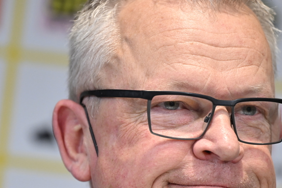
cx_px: 167
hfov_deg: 4.4
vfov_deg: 2.9
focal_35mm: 467
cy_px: 153
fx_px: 3658
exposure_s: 1/250
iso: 1000
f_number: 2.8
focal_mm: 200
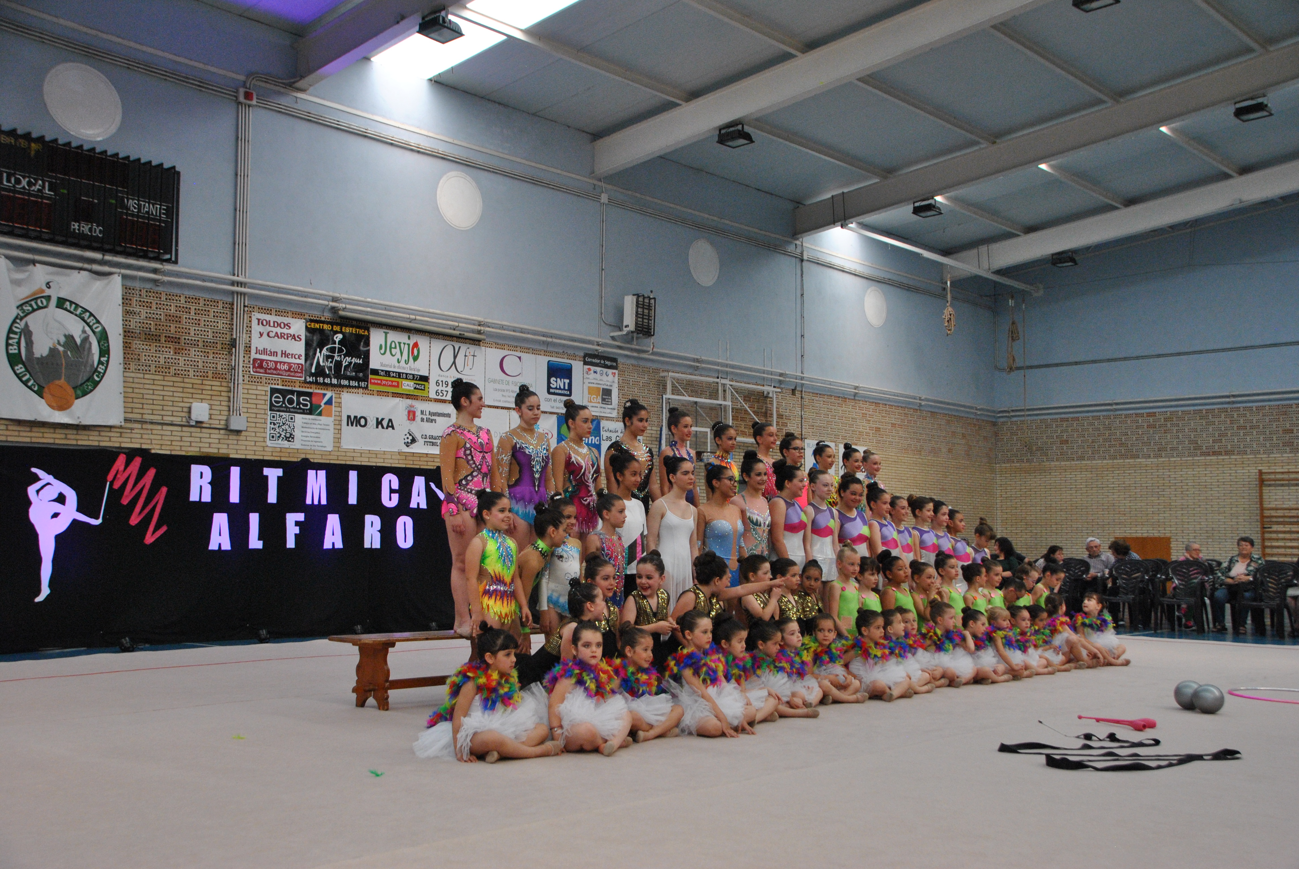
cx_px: 650
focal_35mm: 38
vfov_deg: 35.6
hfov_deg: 51.2
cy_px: 434
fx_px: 1355
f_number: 5.6
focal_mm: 25
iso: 800
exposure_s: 1/125
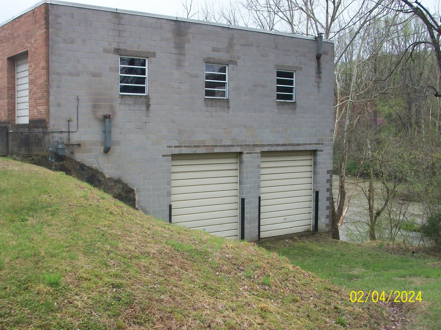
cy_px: 165
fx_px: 548
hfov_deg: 43.9
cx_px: 219
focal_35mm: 43
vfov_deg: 33.6
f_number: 3.2
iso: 80
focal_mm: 7.1
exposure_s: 1/400
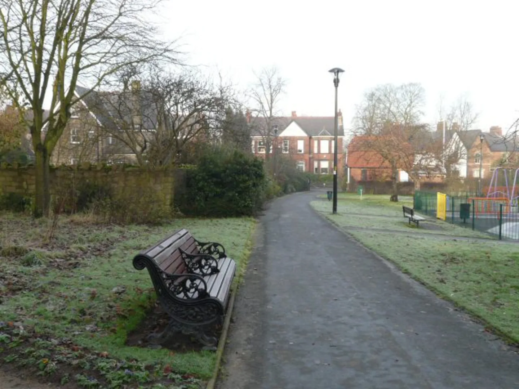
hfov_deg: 50.1
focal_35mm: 37
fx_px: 555
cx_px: 260
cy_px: 194
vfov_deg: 38.7
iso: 100
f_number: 4
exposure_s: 1/100
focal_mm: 6.1
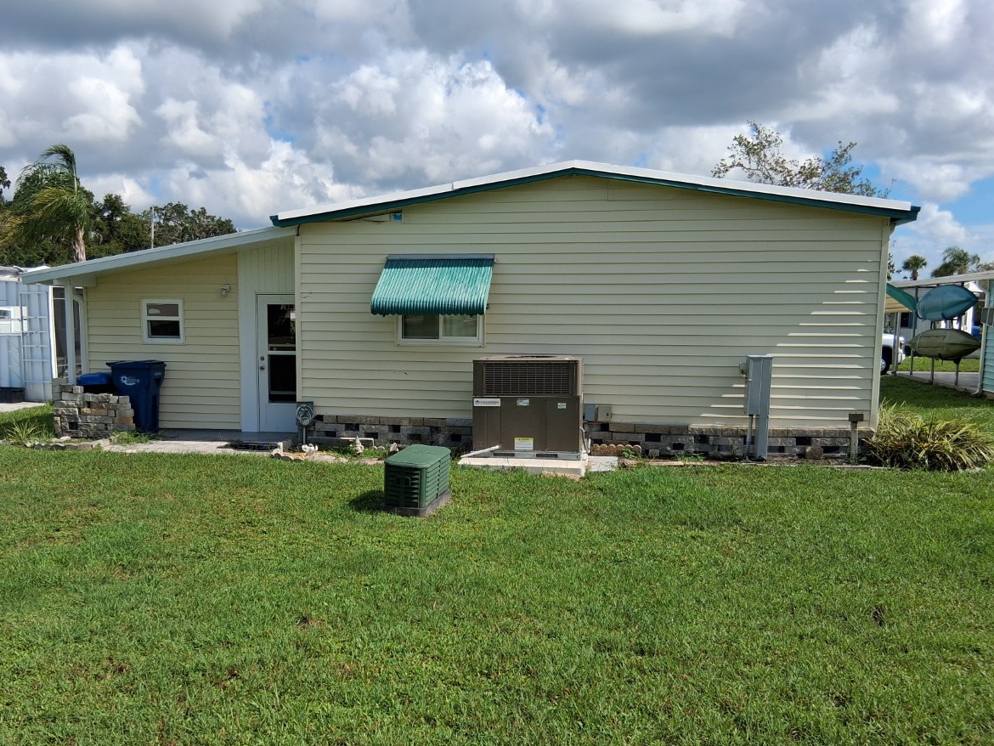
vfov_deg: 44.1
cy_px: 419
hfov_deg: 56.6
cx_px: 432
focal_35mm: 32
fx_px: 919
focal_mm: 3.98
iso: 25
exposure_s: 1/793
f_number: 1.8
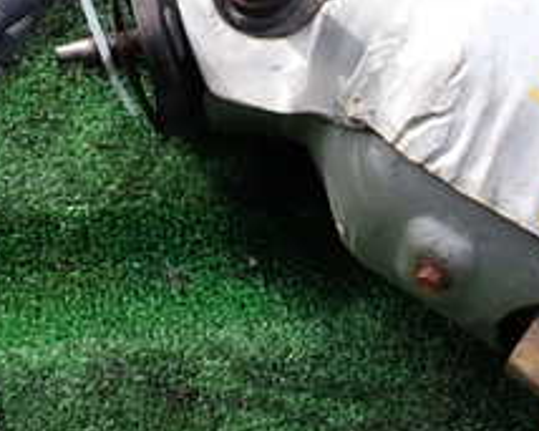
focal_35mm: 82
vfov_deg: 18.7
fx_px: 1307
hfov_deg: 22.0
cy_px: 159
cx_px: 599
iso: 100
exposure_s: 1/400
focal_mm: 5.4
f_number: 3.2
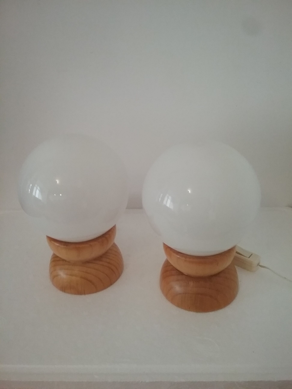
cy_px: 194
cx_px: 146
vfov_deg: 58.4
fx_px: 349
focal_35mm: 31
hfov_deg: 45.4
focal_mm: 3.3
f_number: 2.2
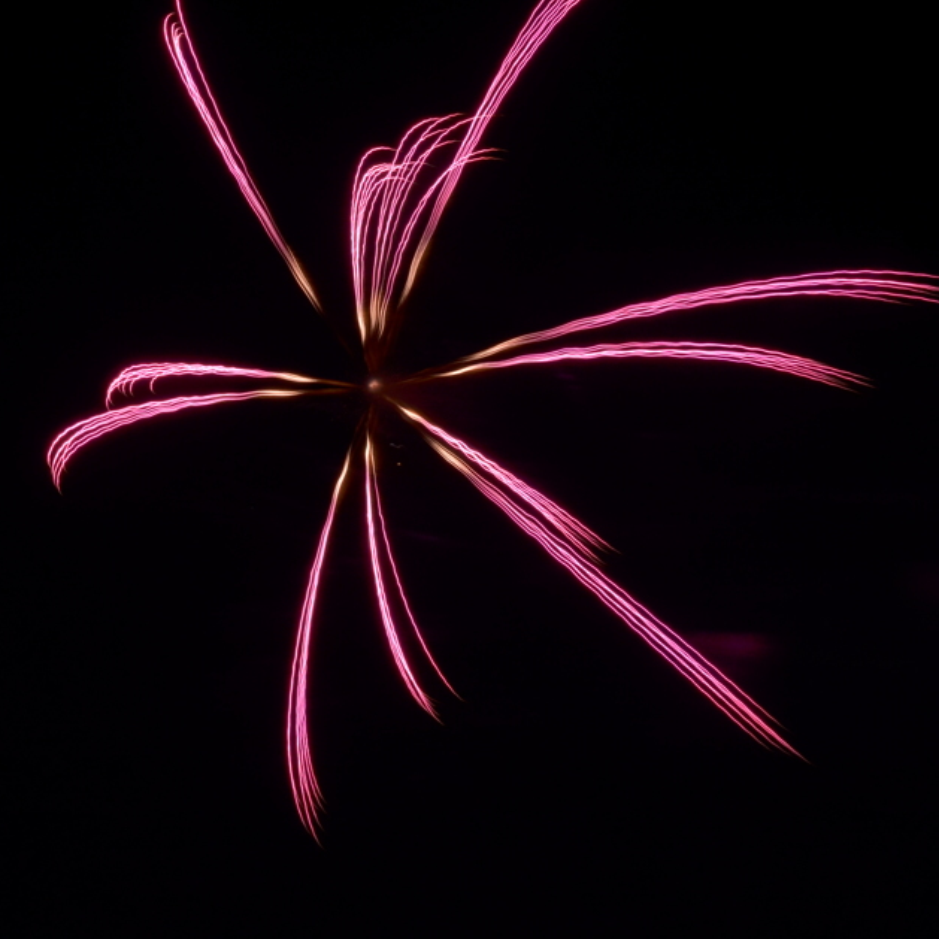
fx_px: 4450
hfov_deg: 12.0
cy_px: 469
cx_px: 425
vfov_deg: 12.0
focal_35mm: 145
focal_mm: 70
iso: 100
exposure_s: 3.5
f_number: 22
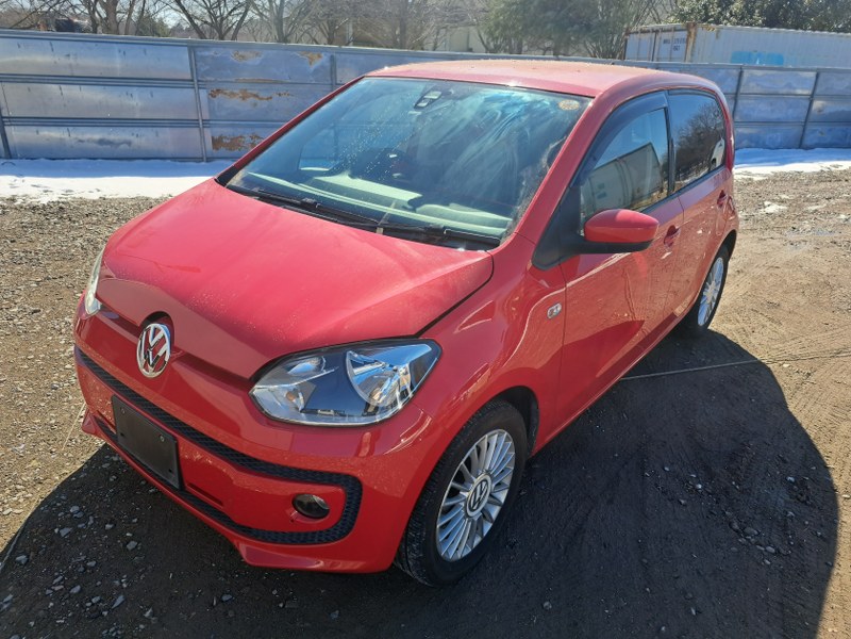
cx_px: 426
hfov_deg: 71.6
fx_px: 590
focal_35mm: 24
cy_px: 320
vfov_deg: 56.8
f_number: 1.8
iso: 50
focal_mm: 5.23
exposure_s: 1/697
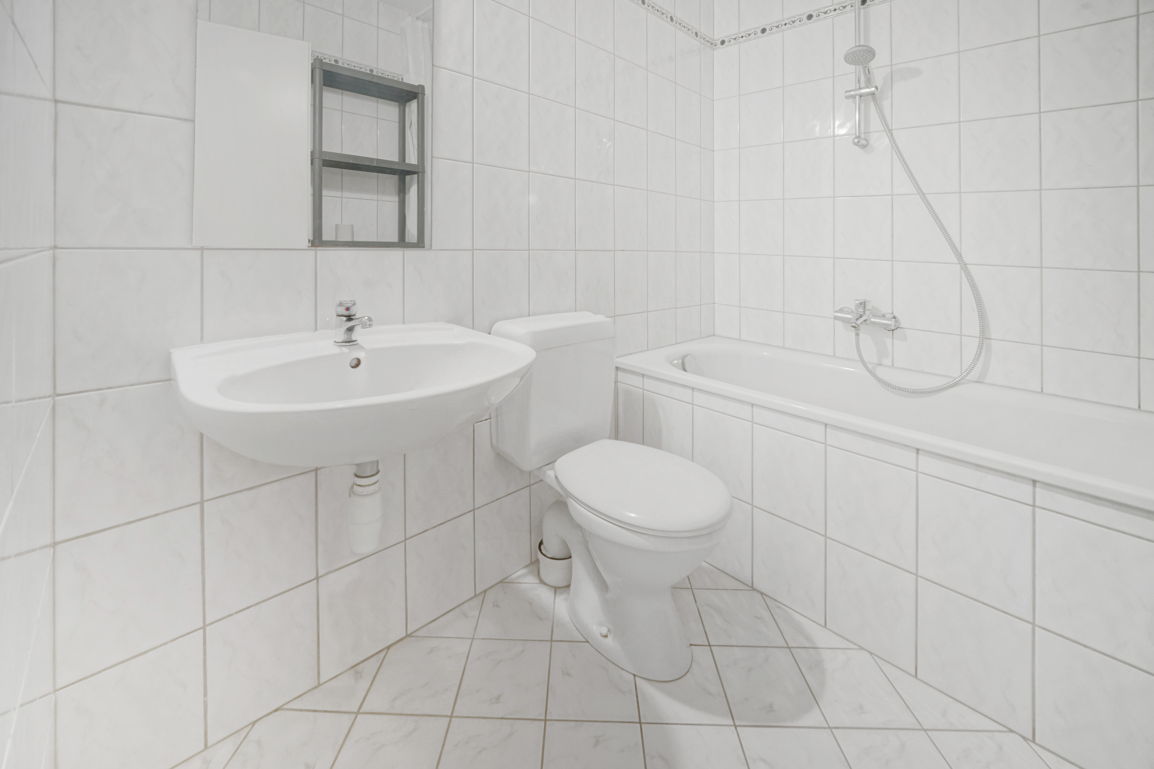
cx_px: 577
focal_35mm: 13
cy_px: 384
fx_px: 417
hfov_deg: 108.3
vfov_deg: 85.4
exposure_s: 1.5
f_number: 11
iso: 800
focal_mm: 13
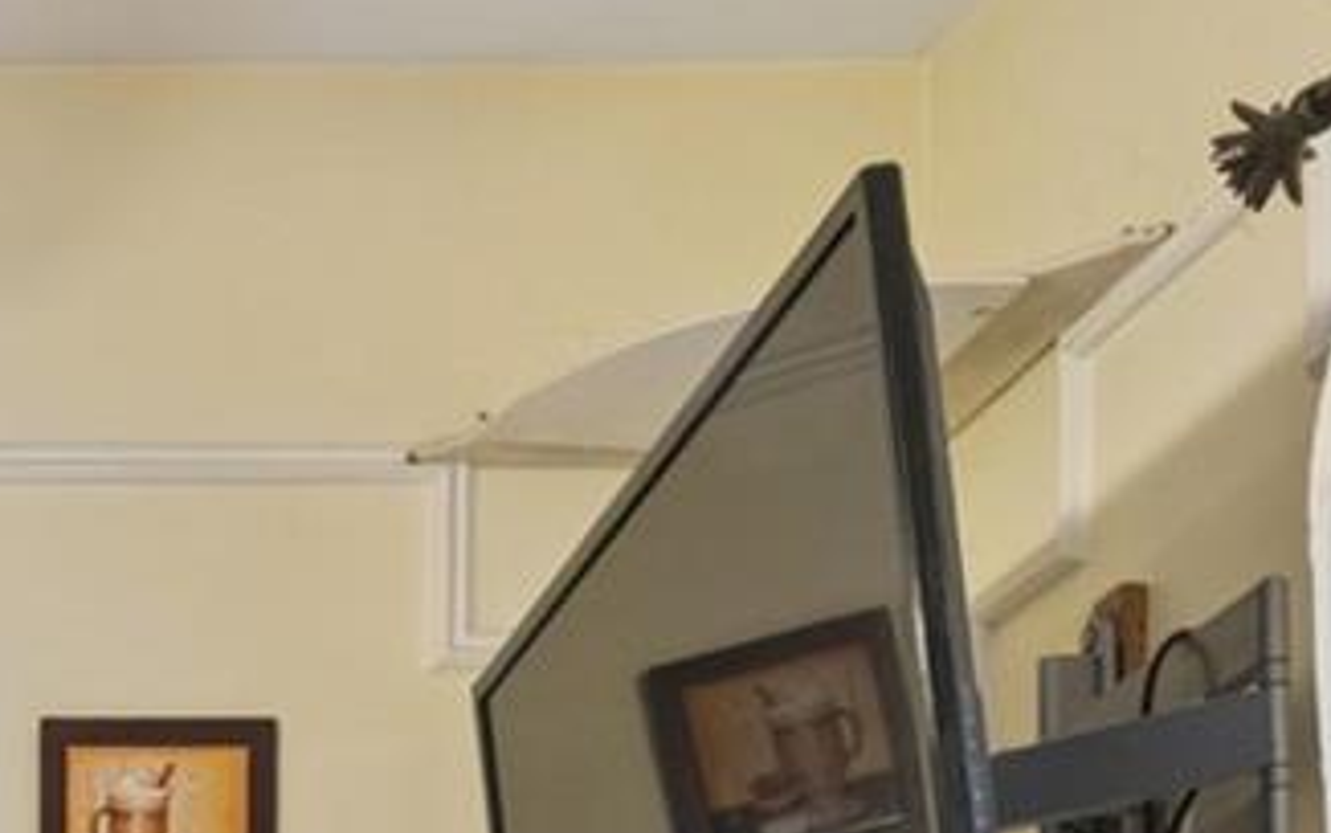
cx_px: -657
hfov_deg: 19.0
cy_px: 1921
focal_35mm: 96
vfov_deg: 11.5
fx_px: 3484
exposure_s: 1/5
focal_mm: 15
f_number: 14
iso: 640
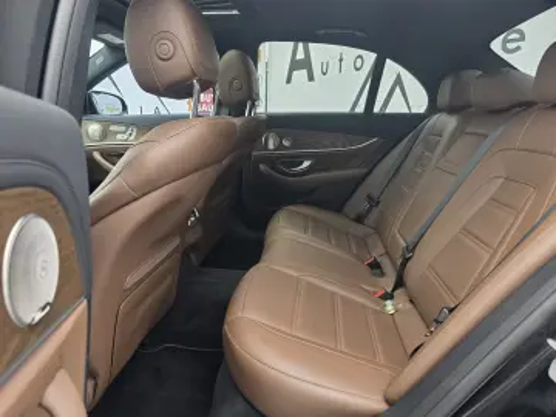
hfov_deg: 73.9
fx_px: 369
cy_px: 208
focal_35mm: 23
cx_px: 278
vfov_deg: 58.9
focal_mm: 6.3
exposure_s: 1/180
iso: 125
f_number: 1.7
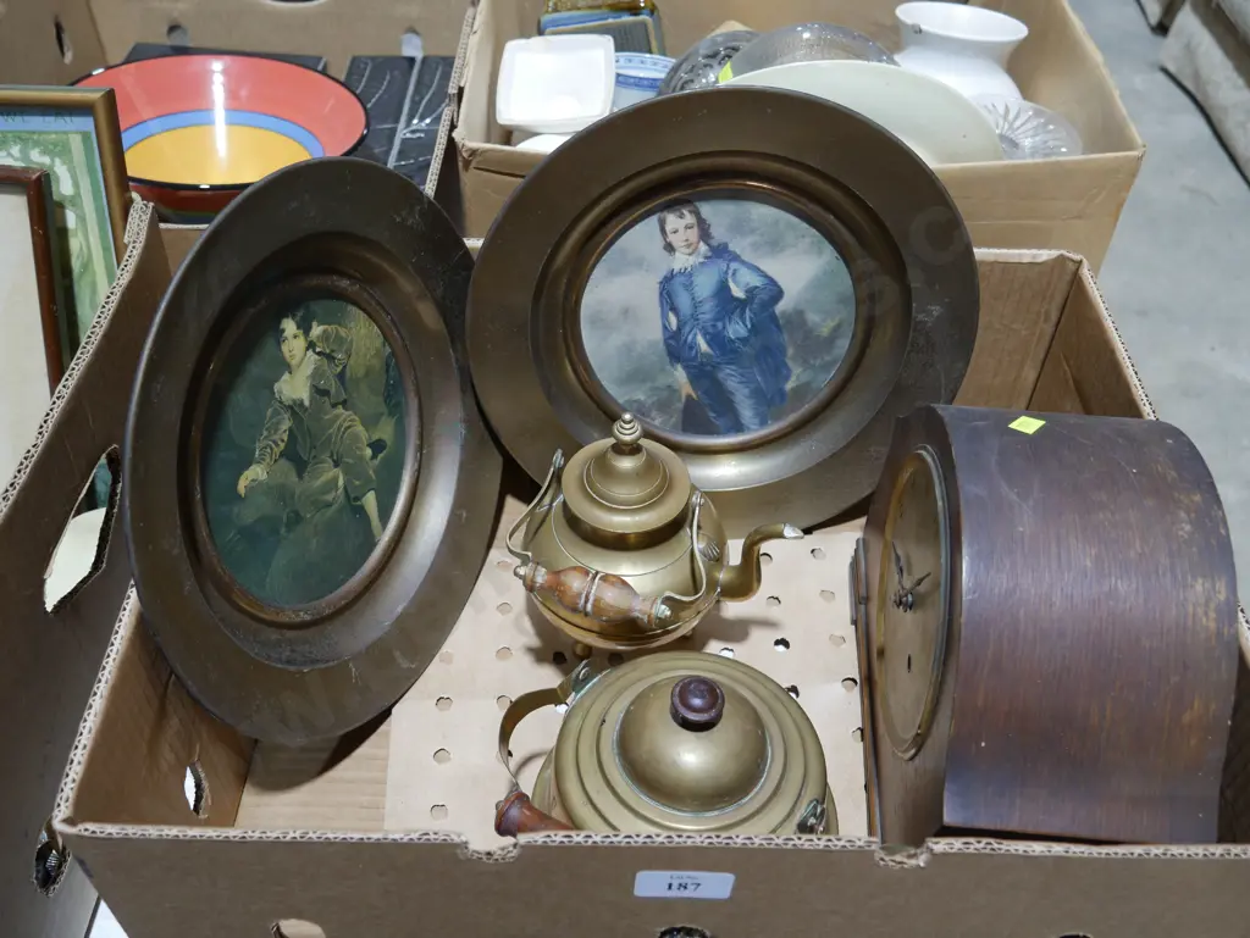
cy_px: 469
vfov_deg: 44.2
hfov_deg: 56.8
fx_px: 1156
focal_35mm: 32
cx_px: 625
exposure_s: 1/60
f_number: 3.6
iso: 250
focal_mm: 16
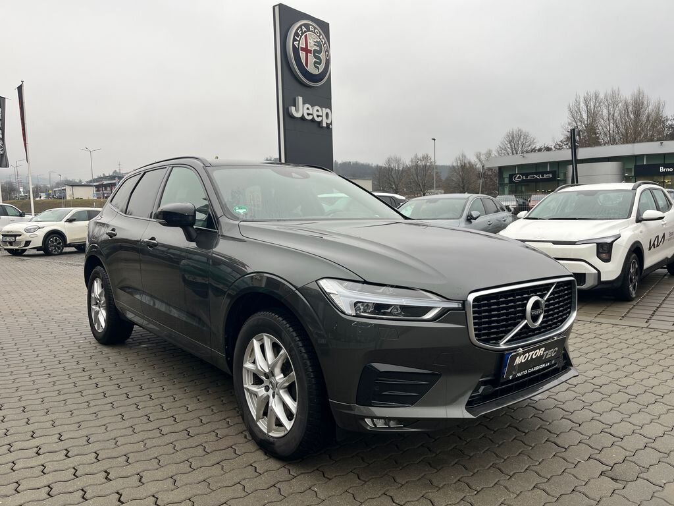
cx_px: 337
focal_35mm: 26
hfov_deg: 67.3
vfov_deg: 53.1
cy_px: 253
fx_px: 506
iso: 40
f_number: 1.6
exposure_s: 1/187
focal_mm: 5.1
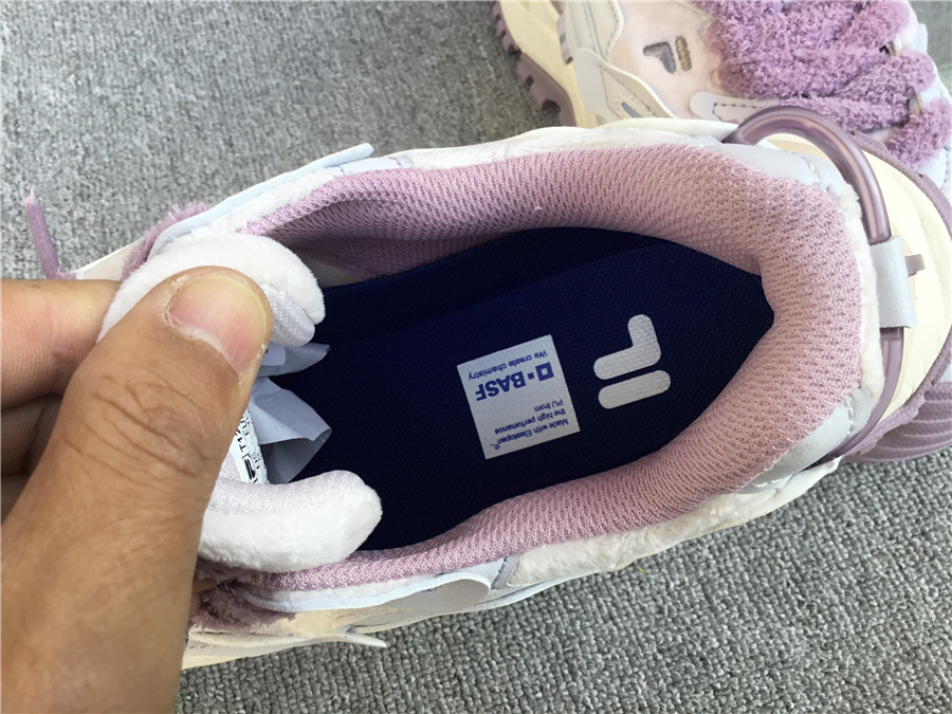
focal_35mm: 31
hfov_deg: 58.4
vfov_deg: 45.4
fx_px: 853
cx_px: 476
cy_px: 357
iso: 25
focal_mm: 3.3
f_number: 2.4
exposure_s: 1/156
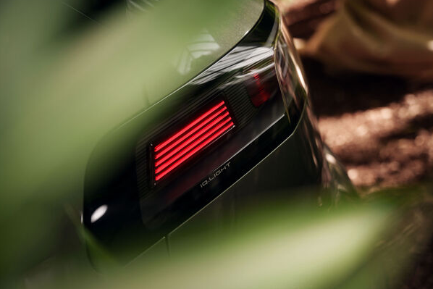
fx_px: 473
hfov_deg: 49.2
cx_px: 214
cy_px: 144
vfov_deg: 34.0
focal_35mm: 39
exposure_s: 1/160
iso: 160
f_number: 2.8
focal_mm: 38.3
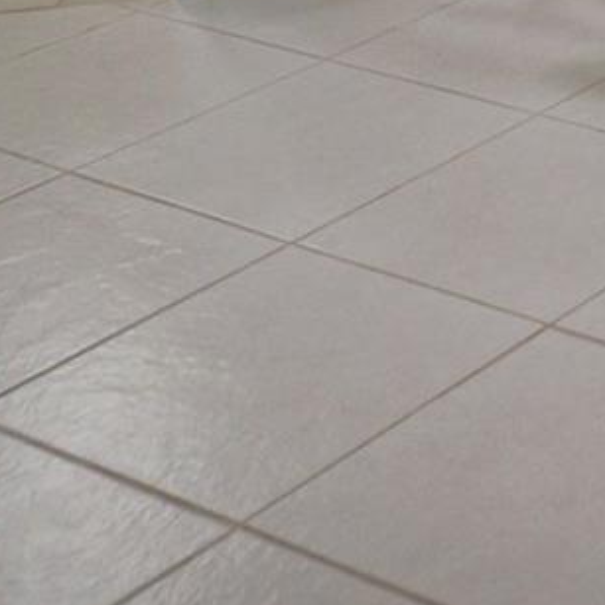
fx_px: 2096
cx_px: 1238
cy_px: -430
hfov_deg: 13.8
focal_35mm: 106
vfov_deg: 14.7
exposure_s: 1/60
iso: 320
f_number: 4
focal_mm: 16
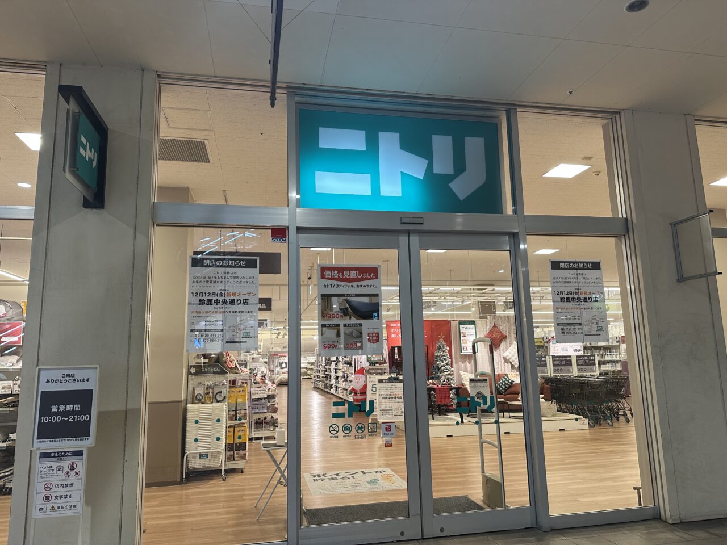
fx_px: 504
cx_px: 364
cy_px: 272
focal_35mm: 24
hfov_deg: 71.6
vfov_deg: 56.8
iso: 160
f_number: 1.78
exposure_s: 1/120
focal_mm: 6.86
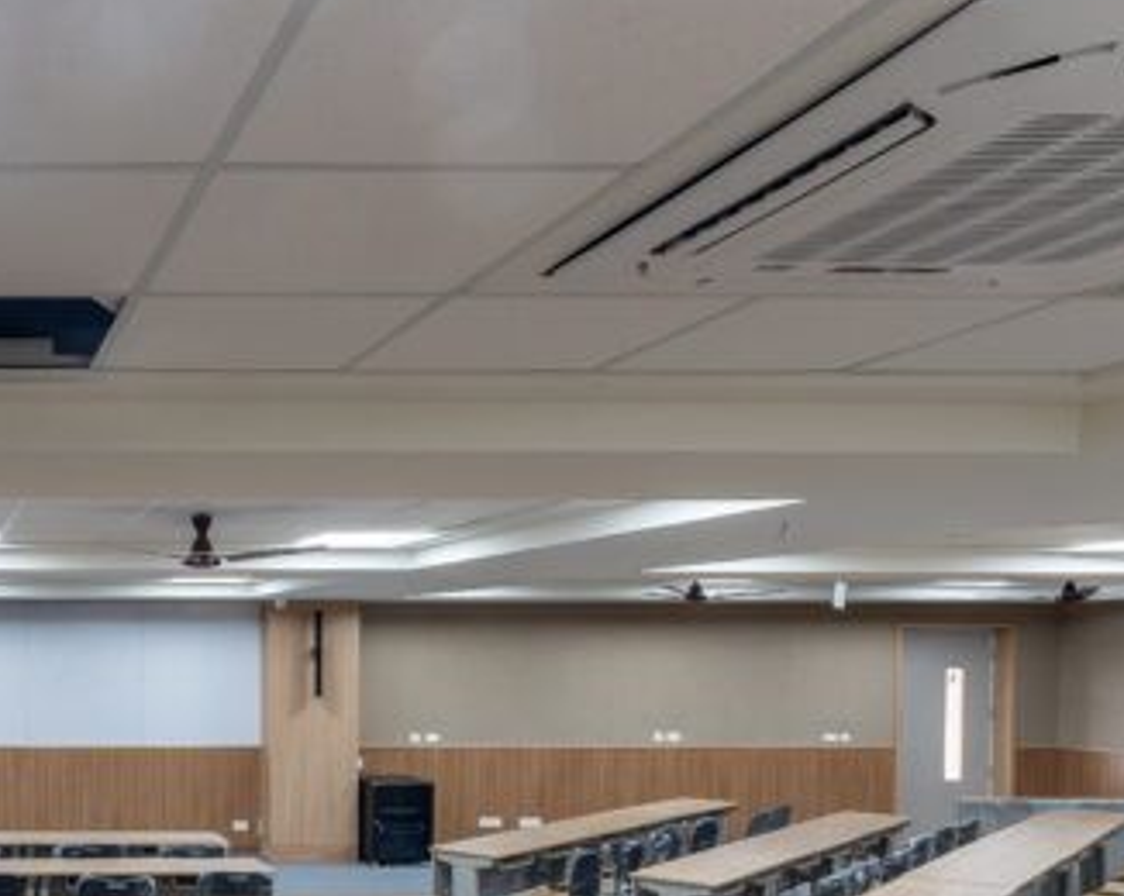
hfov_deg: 46.9
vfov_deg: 44.4
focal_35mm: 31
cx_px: -21
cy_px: 737
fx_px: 1030
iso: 200
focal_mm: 14
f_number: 7.1
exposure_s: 1/6
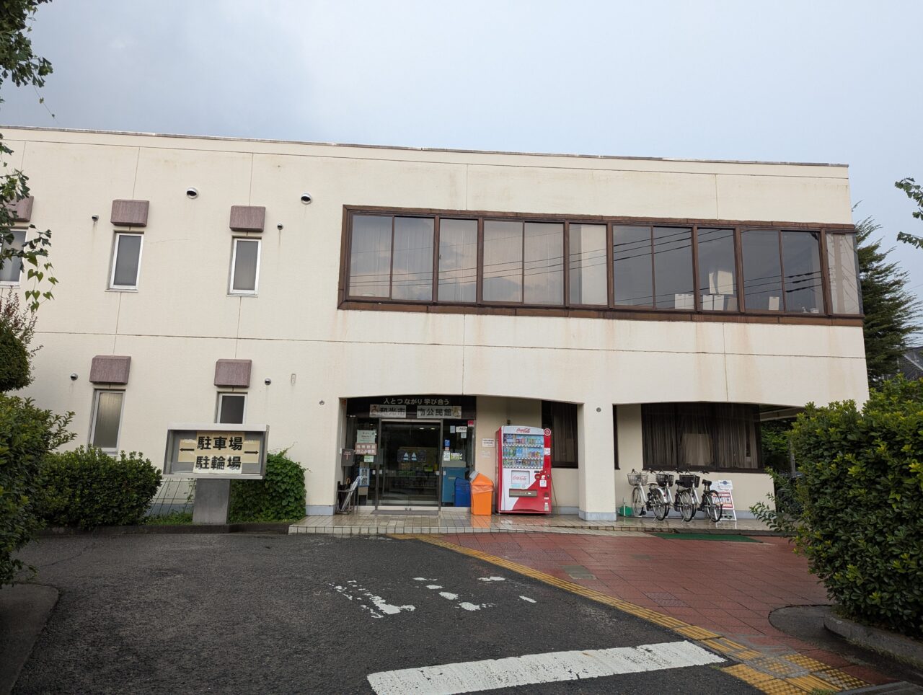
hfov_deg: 71.5
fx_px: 641
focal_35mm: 24
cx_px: 462
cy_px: 348
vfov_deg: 56.9
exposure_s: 1/181
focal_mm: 6.81
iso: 62
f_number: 1.85
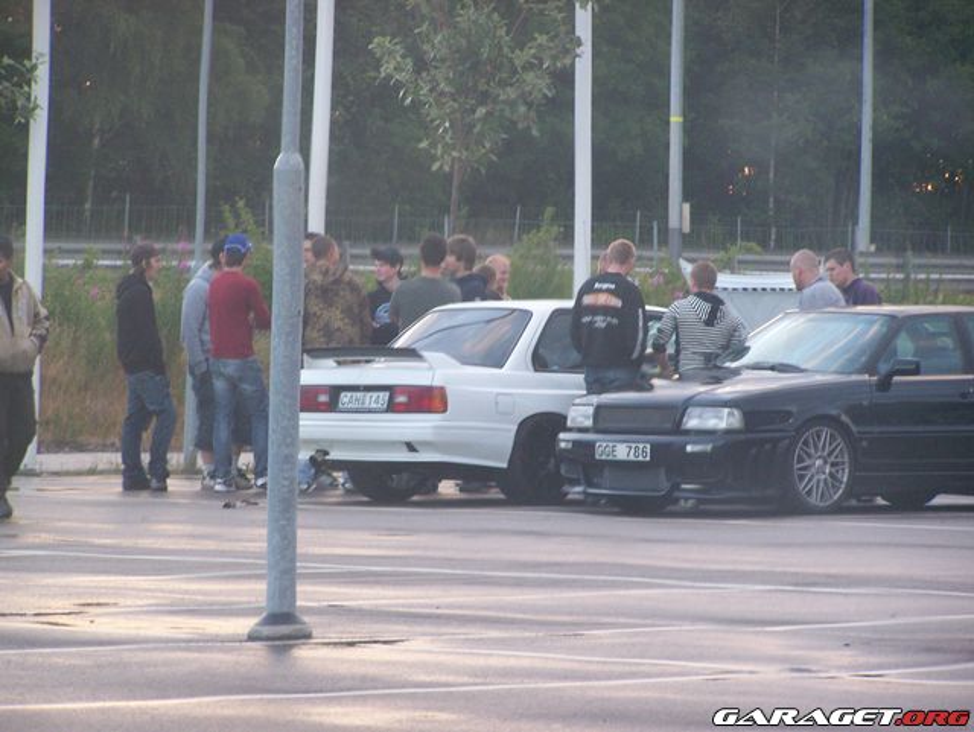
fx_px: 6139
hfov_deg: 9.1
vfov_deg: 6.8
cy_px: 366
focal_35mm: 218
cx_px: 487
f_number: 3.2
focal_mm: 36.2
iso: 160
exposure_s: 1/60
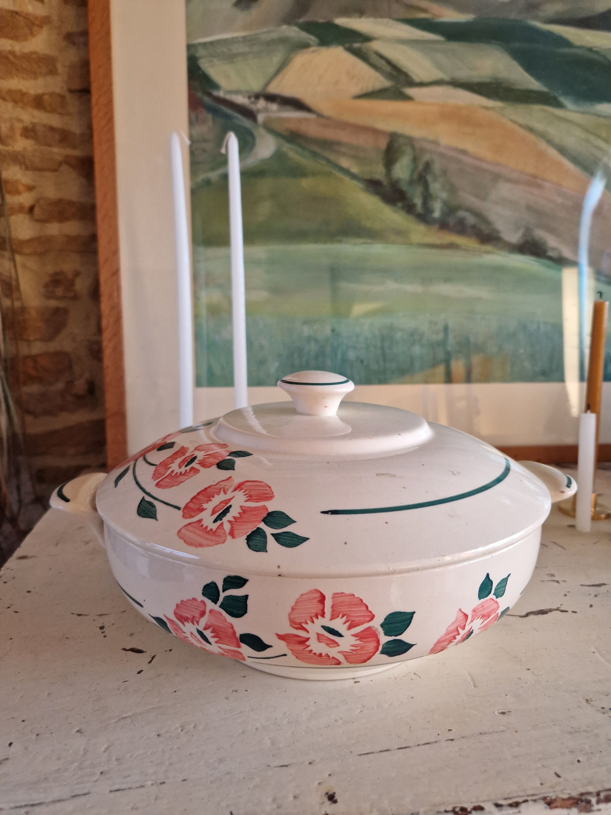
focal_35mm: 23
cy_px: 408
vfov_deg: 73.9
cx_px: 306
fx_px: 541
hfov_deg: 58.9
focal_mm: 5.4
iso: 500
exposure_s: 1/100
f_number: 1.8
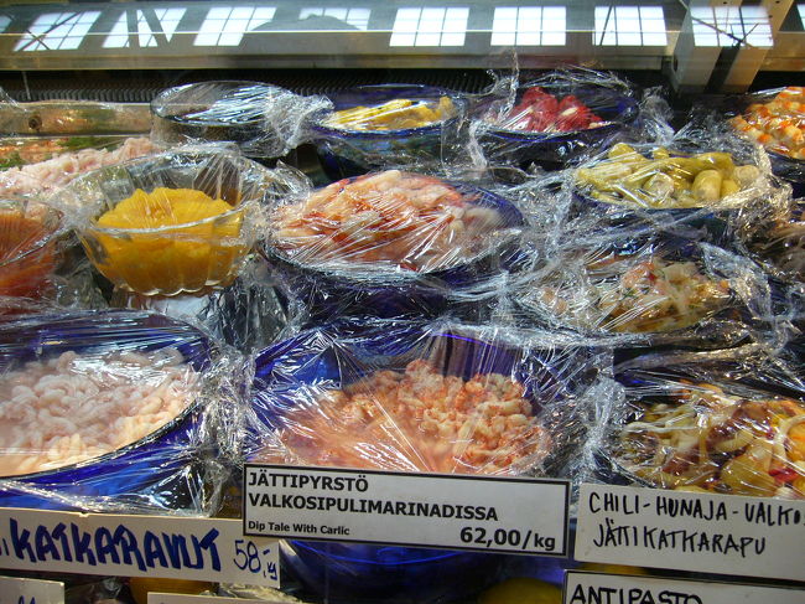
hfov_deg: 52.6
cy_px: 302
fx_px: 814
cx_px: 402
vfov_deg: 40.7
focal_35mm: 35
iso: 125
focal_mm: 5.8
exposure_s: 1/20
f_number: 2.8
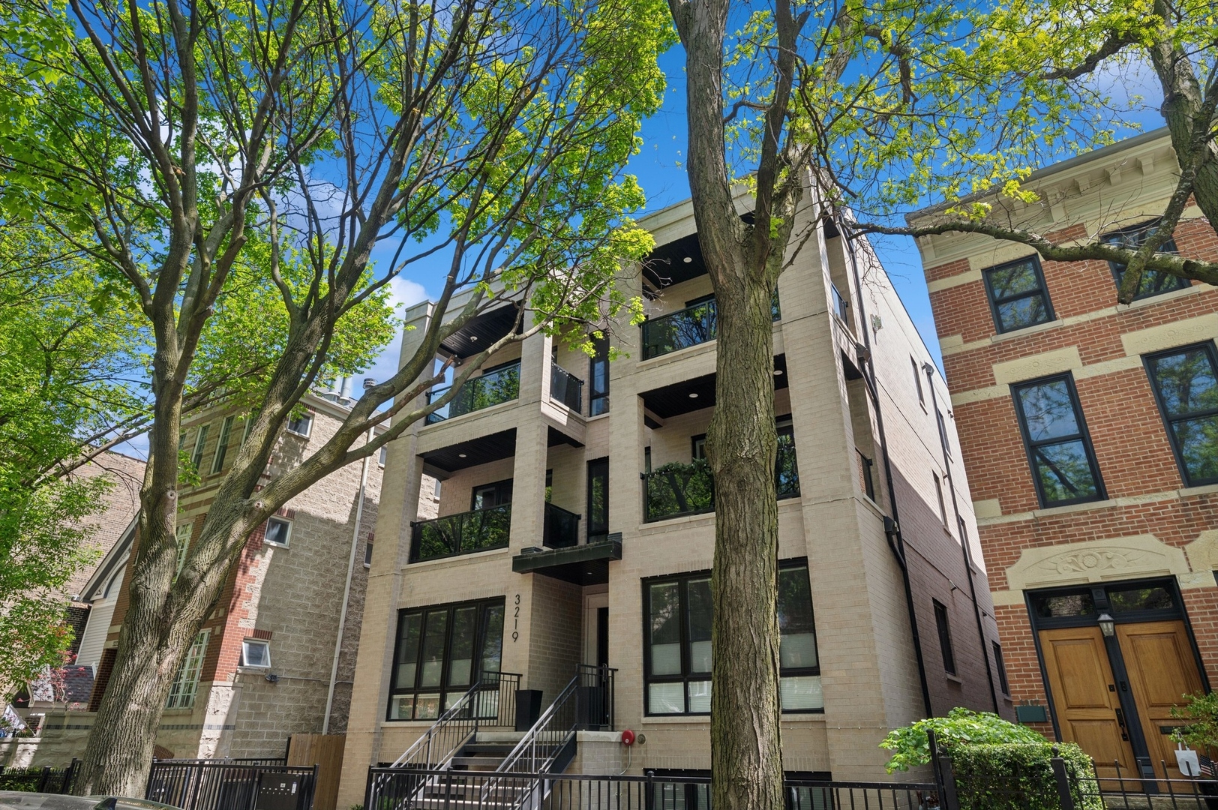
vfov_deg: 59.4
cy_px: 405
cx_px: 609
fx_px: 710
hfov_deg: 81.2
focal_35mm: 21
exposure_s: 1/125
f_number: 9.5
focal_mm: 21
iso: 200
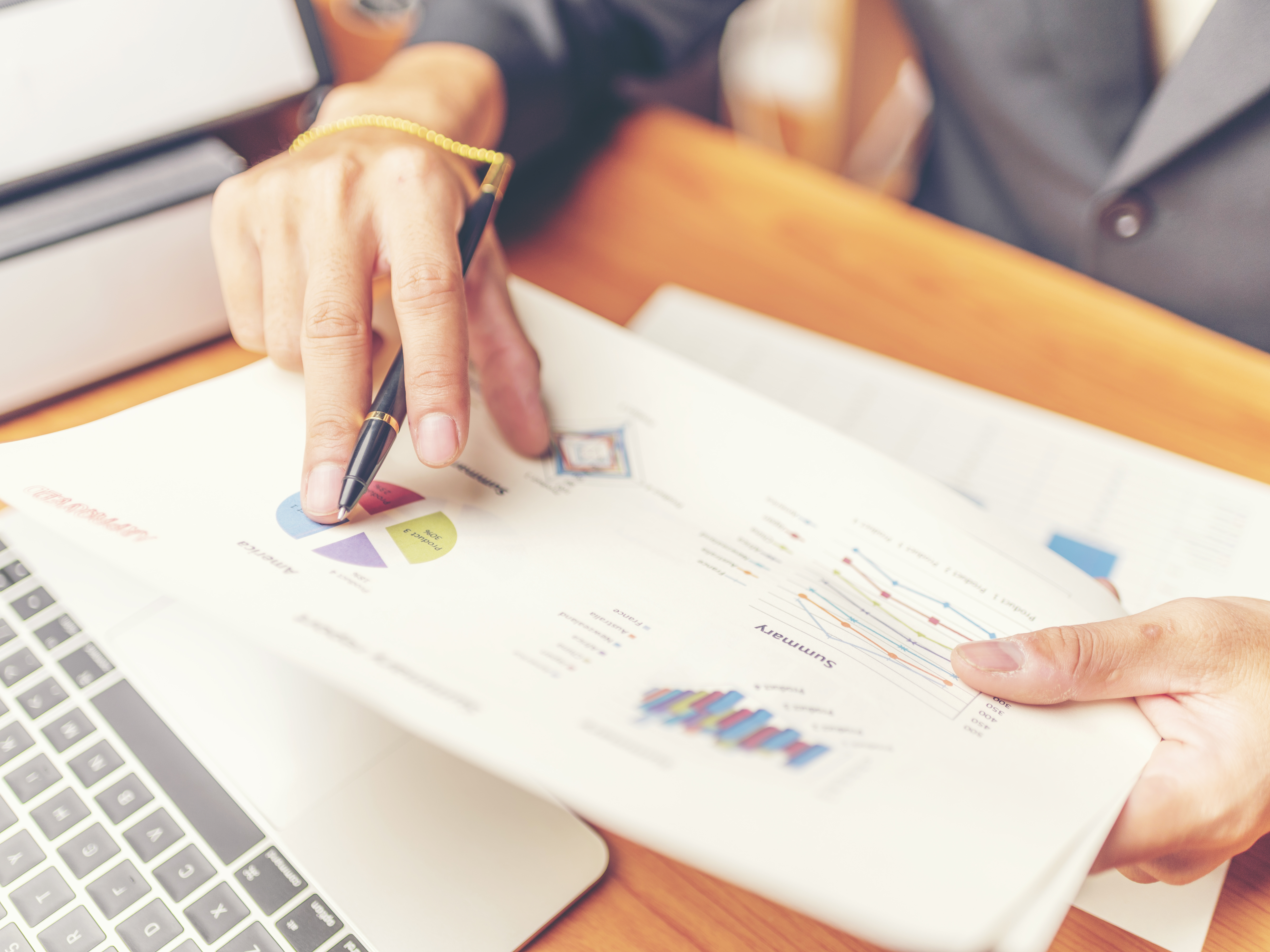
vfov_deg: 37.7
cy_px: 476
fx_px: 1394
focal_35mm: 38
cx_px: 584
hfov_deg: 48.9
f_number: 1.8
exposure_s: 1/100
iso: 50
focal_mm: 35
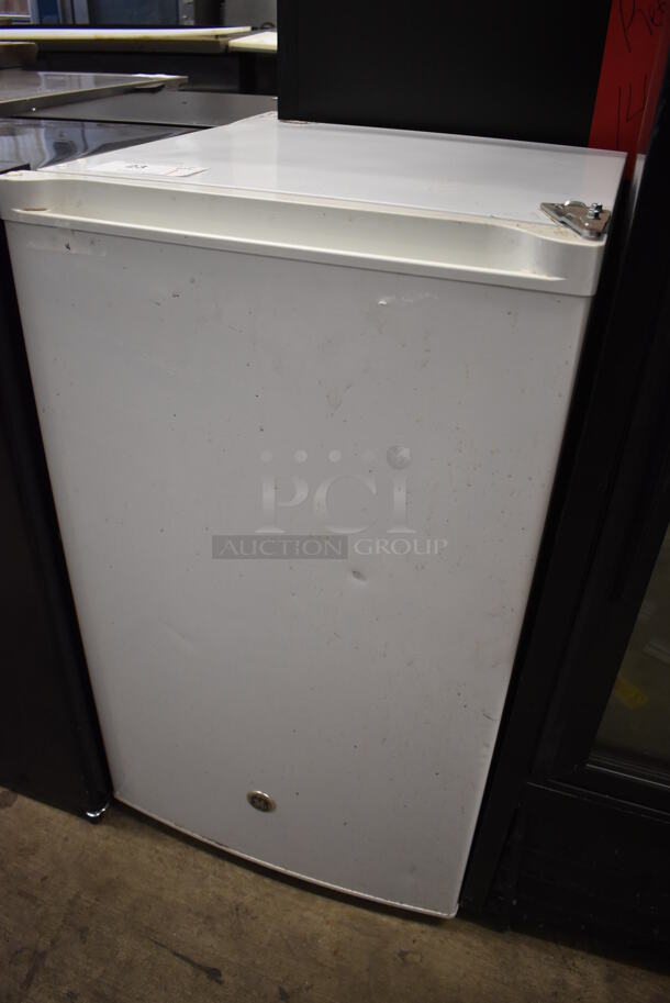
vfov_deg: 67.3
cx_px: 335
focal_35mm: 27
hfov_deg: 48.0
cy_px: 502
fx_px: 753
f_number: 3.5
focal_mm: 18
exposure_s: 1/125
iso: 1250
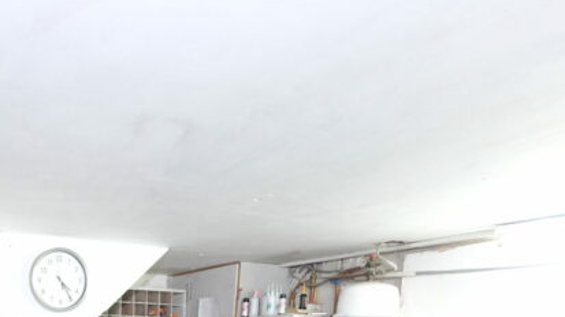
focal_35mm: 39
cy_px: 463
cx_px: 88
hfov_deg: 47.8
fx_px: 584
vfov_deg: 24.4
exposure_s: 1/14
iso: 800
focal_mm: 10
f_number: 4
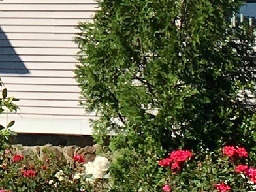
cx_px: -223
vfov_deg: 6.3
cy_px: -217
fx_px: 1679
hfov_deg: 8.4
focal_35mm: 227
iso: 25
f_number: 2.2
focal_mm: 4.15
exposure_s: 1/2331
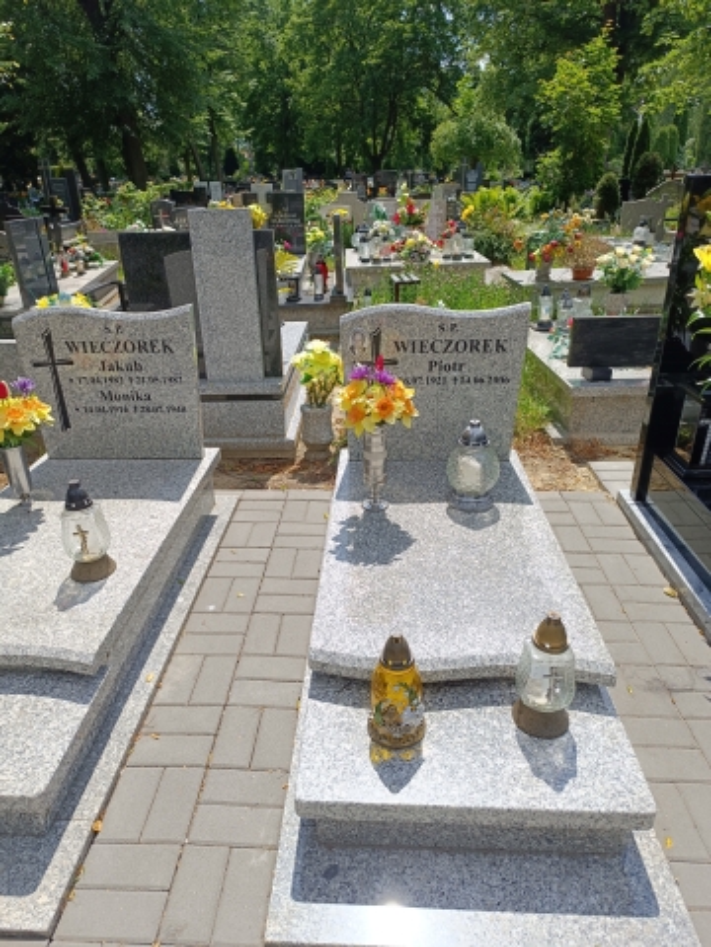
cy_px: 474
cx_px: 356
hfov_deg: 56.8
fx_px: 657
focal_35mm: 24
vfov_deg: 71.6
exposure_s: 1/510
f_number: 1.65
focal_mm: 6.14
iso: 50
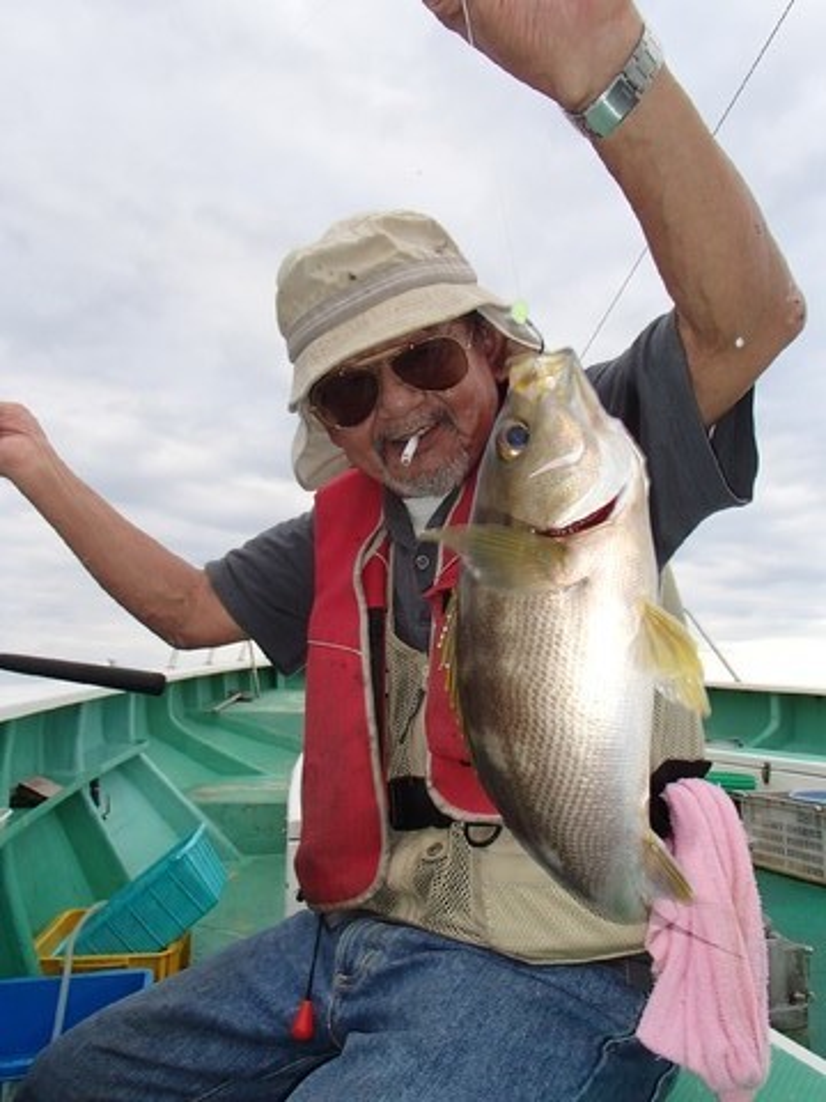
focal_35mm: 28
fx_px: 891
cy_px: 551
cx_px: 413
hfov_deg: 49.7
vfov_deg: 63.4
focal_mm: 5
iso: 100
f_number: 3.9
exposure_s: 1/125
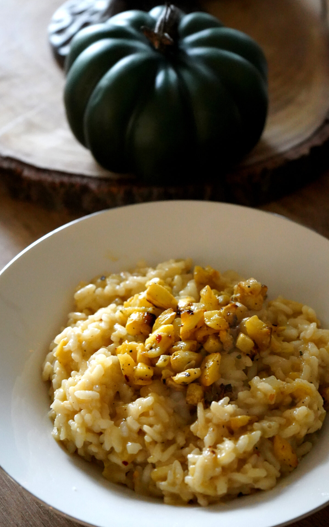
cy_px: 243
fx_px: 932
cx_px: 190
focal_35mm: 65
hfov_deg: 20.0
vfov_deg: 31.5
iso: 12800
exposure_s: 1/160
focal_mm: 57
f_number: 5
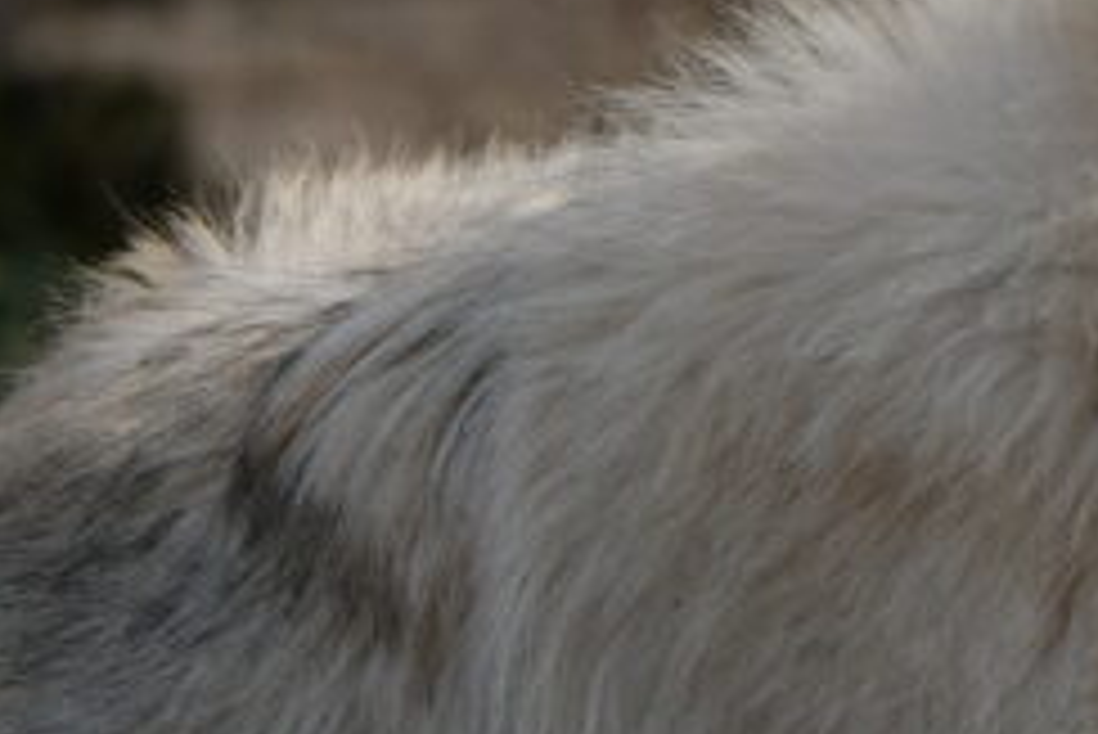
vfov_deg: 0.5
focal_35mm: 2519
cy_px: -83
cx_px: 1215
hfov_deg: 0.8
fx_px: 76872
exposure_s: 1/420
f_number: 9
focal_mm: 400
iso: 400
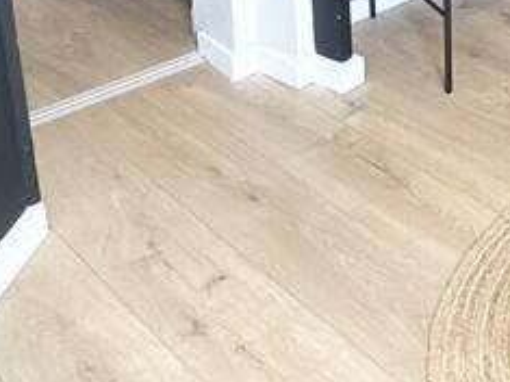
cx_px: 647
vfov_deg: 20.9
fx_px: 898
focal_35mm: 61
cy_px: -169
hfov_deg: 27.1
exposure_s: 1/100
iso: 250
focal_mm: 2.22
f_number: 2.2
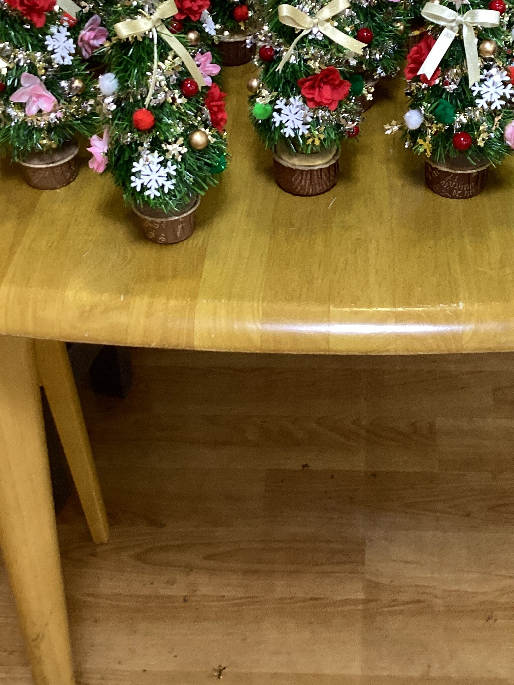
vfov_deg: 37.9
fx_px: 970
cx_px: 377
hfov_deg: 29.3
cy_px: 172
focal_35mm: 49
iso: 200
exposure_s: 1/50
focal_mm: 3.3
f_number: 2.4
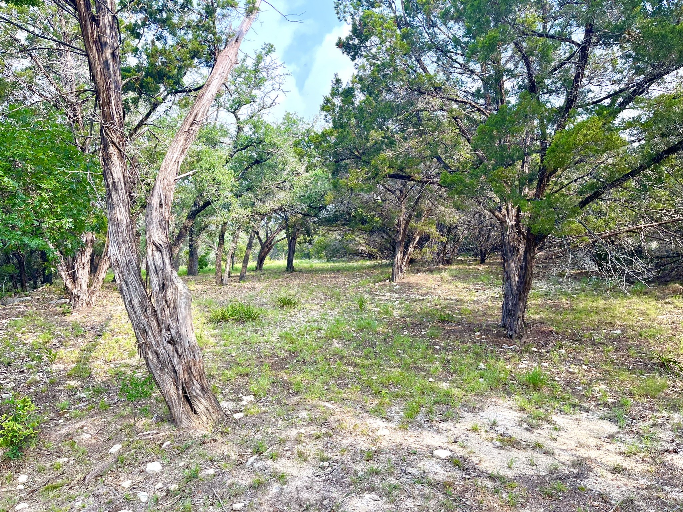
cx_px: 342
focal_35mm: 26
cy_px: 256
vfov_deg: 53.1
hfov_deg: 67.3
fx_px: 513
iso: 50
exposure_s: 1/718
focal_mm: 5.1
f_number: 1.6
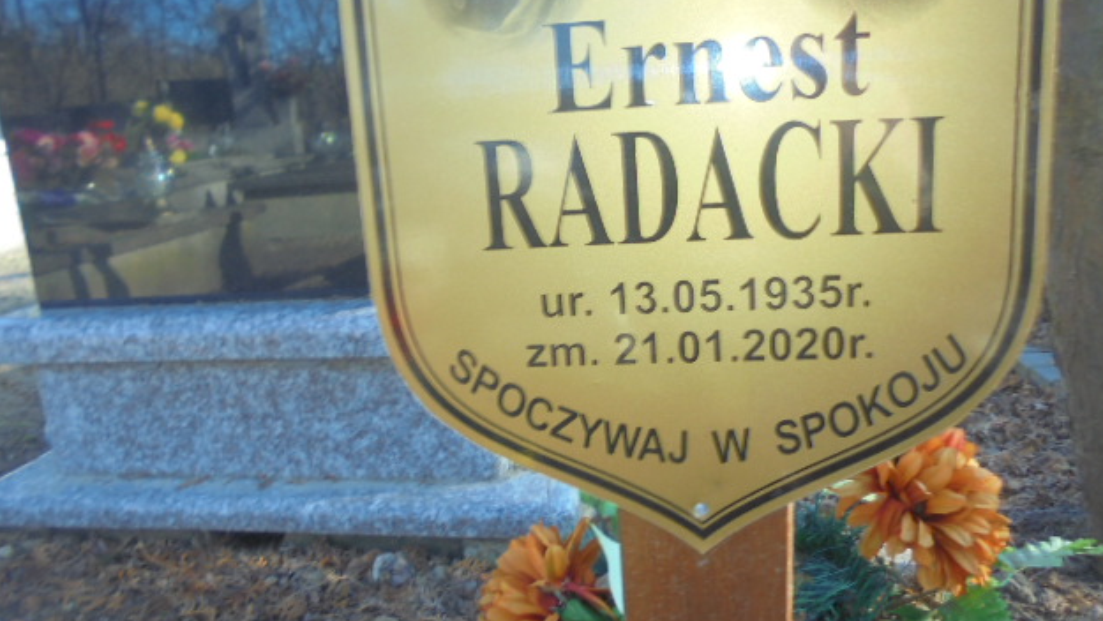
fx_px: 848
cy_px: 300
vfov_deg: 40.2
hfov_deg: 66.0
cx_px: 561
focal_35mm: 29
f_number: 3.5
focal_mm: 4.6
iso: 100
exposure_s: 1/80
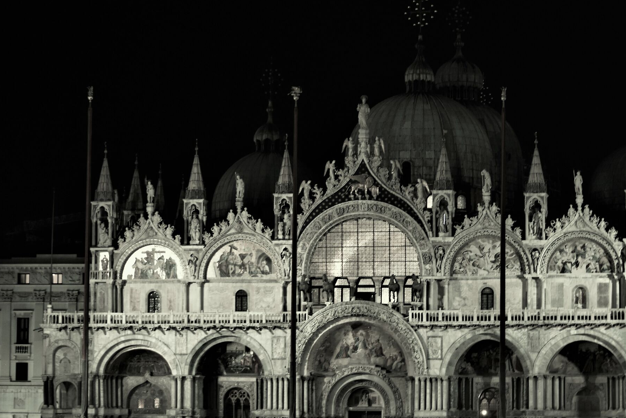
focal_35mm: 111
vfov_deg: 12.4
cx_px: 394
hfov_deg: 18.4
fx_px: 1924
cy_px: 242
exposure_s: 1/5
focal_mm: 55
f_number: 4.5
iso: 2500
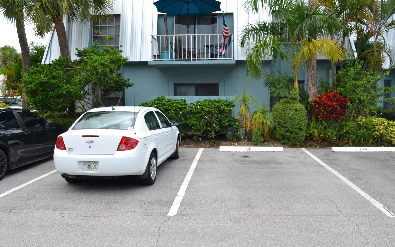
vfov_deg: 40.6
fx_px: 334
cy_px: 119
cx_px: 199
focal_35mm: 31
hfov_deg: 61.2
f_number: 7.1
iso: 100
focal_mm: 20
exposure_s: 1/160
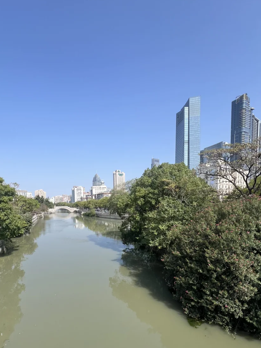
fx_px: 171
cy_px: 218
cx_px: 103
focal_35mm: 17
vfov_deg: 89.1
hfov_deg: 73.8
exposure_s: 1/1531
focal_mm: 1.57
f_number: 1.8
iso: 32
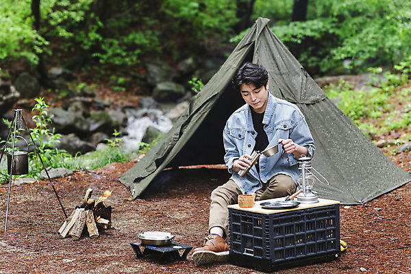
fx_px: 970
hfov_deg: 23.9
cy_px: 137
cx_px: 206
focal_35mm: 85
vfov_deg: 16.1
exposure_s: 1/125
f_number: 2.5
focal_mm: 85
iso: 800
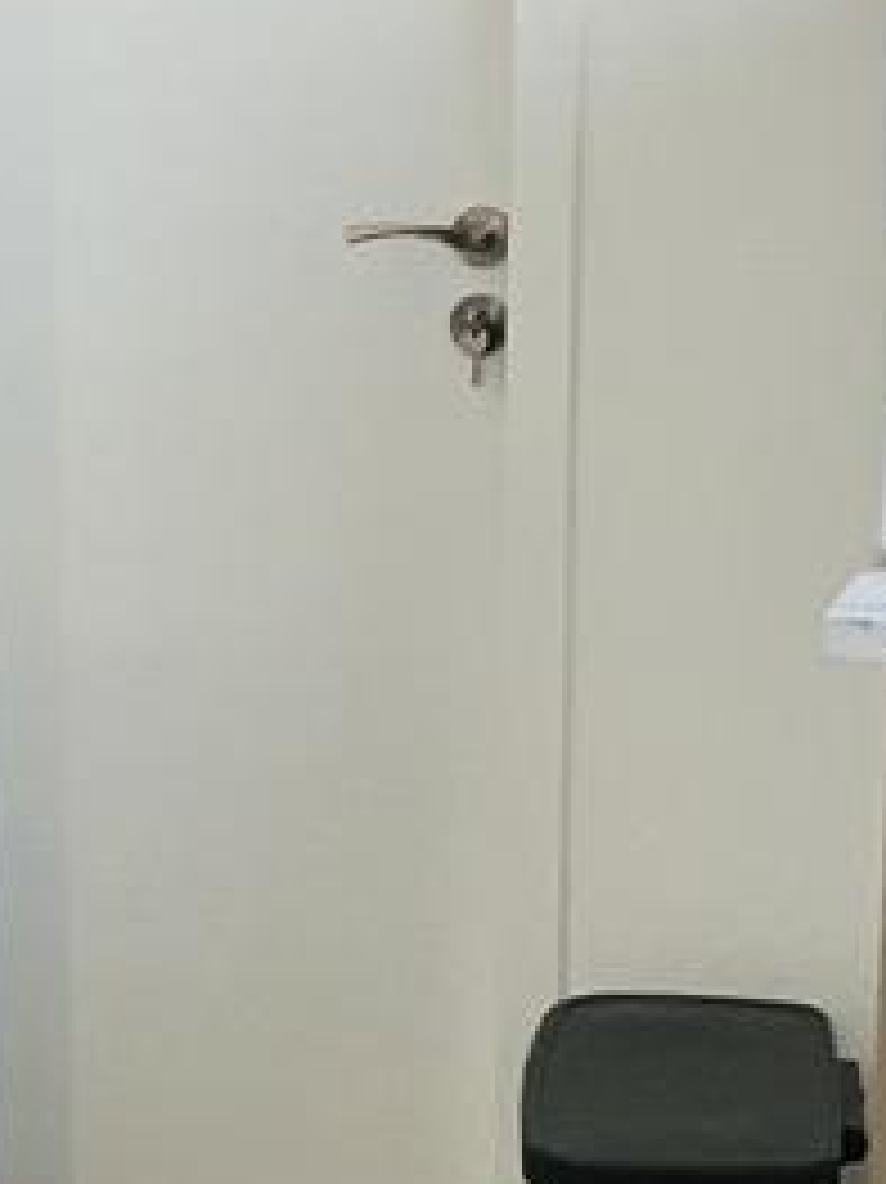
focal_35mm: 95
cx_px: 126
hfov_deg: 15.4
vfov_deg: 20.7
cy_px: 599
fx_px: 3245
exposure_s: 1/99
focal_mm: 1.57
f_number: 1.8
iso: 100
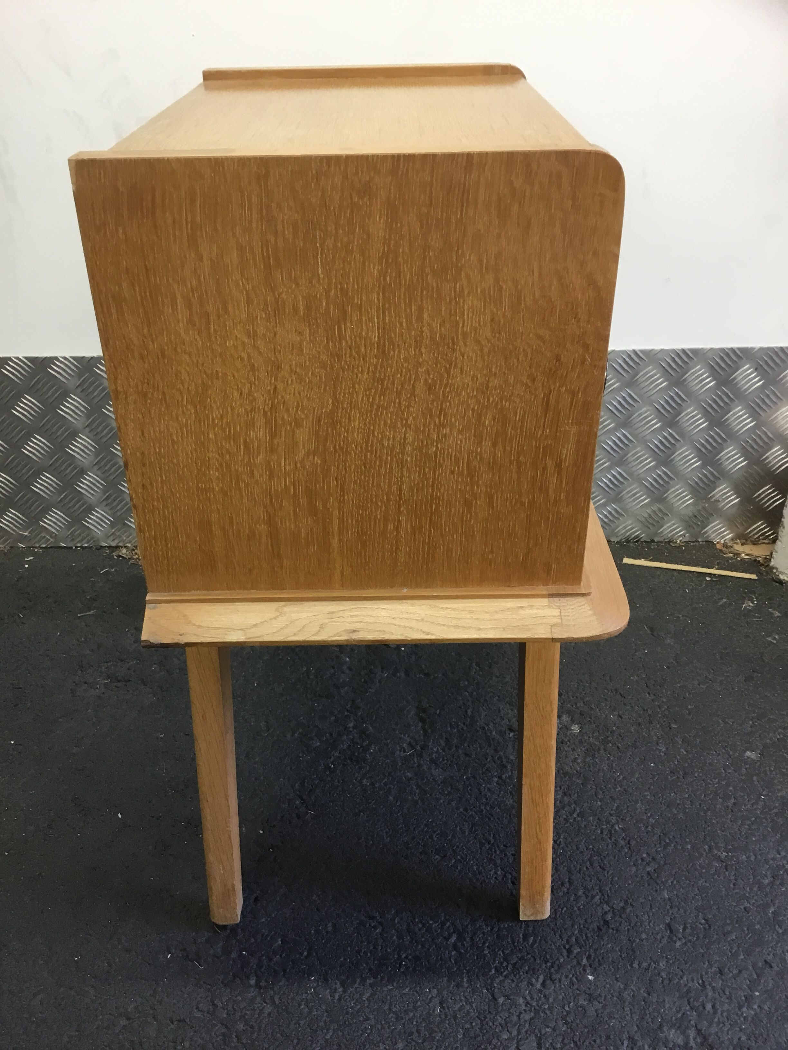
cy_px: 525
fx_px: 941
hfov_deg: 45.4
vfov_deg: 58.4
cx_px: 394
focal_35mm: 31
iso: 80
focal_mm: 3.3
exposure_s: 1/33
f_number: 2.4
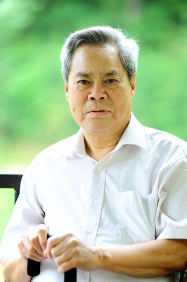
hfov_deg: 7.4
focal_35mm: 185
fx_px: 1446
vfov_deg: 11.1
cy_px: 141
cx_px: 94
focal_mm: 185
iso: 250
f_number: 2.8
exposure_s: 1/100
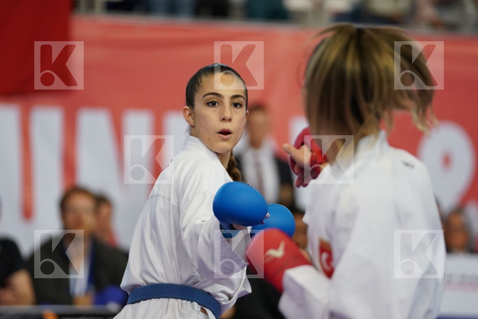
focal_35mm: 264
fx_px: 3505
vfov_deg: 5.2
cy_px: 160
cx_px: 239
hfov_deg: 7.8
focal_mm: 176
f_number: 2.8
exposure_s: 1/1000
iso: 2000
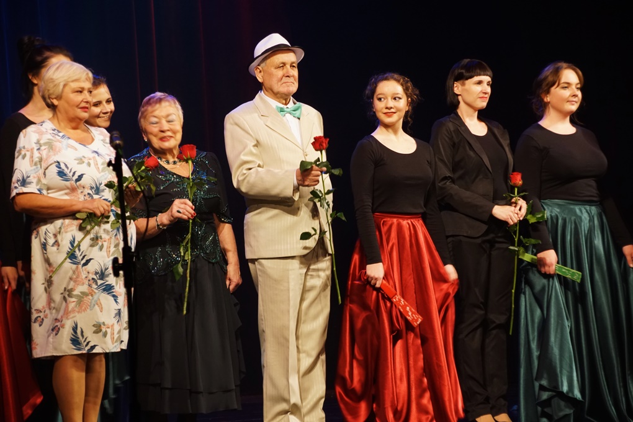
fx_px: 2374
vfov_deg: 10.2
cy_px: 211
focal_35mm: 135
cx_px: 316
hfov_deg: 15.2
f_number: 5.6
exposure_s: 1/20
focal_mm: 90
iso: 1000
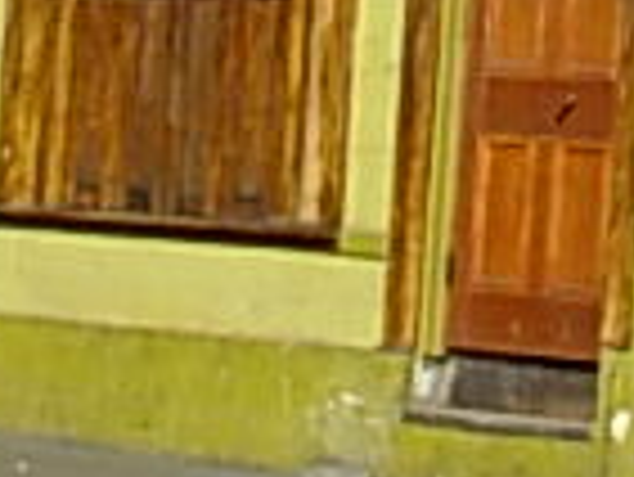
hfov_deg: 7.1
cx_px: 940
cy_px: -662
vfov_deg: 5.2
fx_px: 5059
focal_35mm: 276
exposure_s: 1/527
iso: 50
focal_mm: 6.3
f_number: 4.9
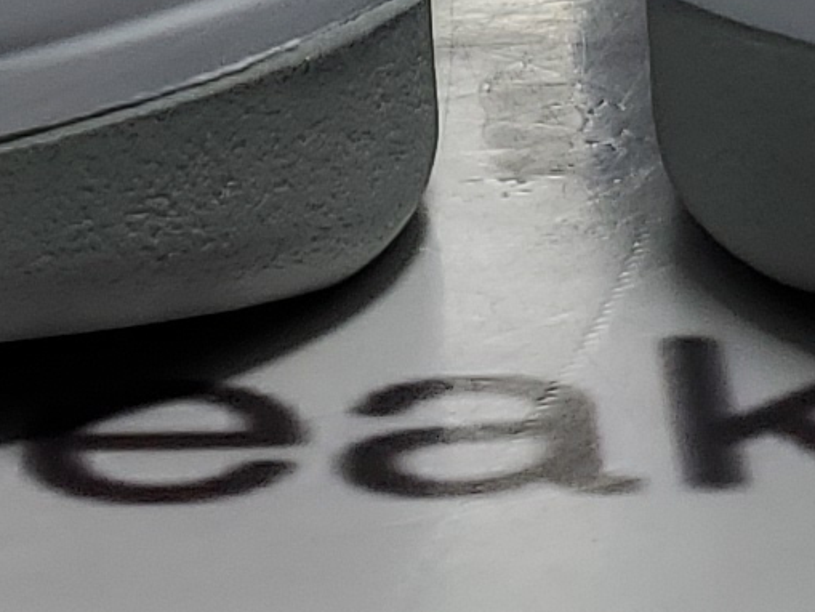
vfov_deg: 6.5
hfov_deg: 9.6
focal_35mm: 206
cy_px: -1274
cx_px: 266
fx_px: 4851
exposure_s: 1/890
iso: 50
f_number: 1.5
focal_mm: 4.3
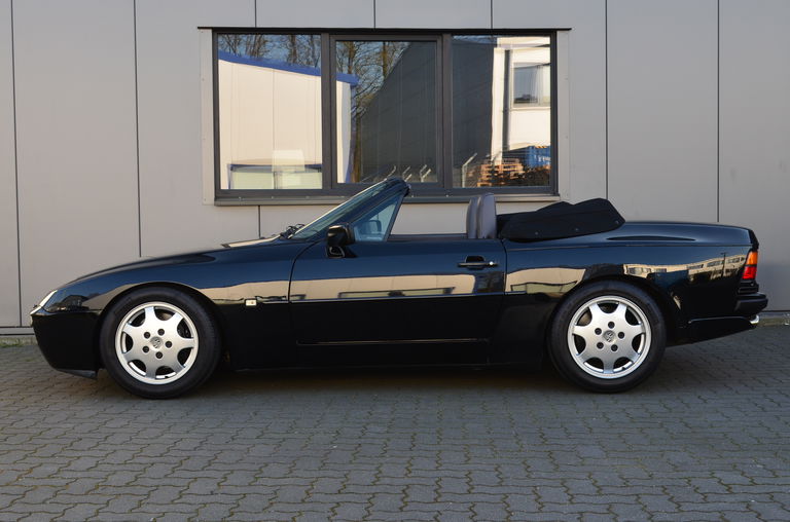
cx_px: 395
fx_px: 1051
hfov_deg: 41.2
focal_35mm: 48
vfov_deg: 27.9
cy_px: 261
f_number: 9
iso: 400
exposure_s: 1/100
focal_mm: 32
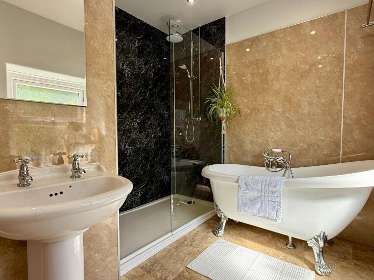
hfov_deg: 84.6
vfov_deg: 68.7
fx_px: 205
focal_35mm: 19
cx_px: 193
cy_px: 144
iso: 64
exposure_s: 1/122
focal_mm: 2.22
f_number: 2.2
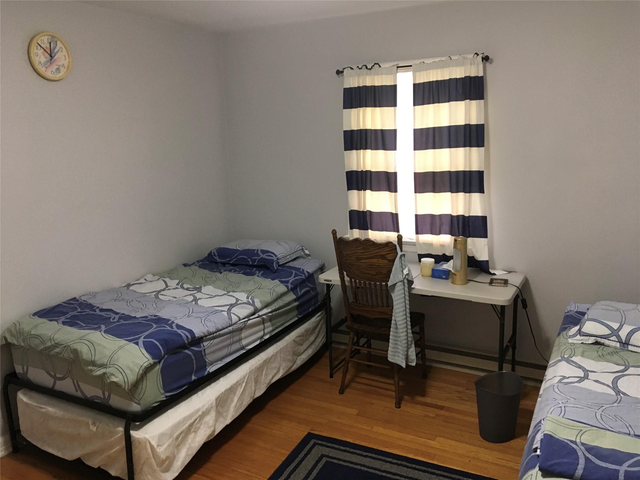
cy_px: 240
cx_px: 320
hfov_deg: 61.7
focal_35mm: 29
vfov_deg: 48.2
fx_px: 536
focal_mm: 4.15
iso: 160
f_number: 2.2
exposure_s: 1/30
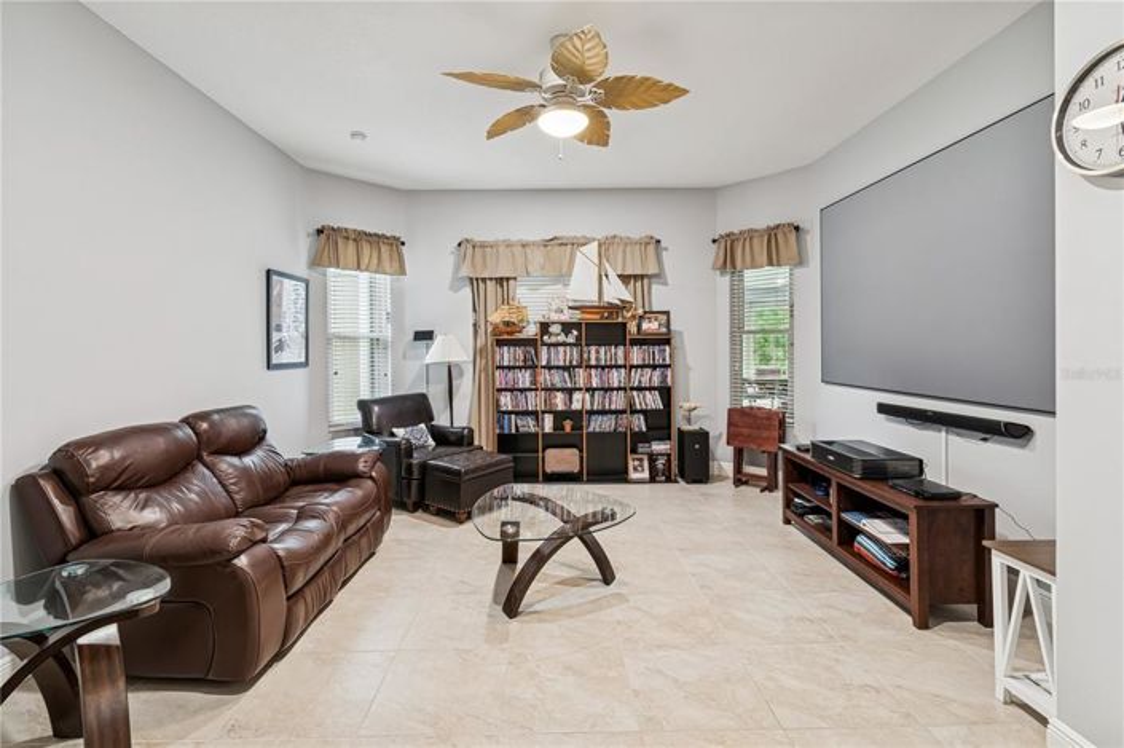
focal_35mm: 15
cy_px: 374
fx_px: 468
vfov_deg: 77.2
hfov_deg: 100.4
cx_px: 562
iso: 100
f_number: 7.1
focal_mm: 10
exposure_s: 1/2.5
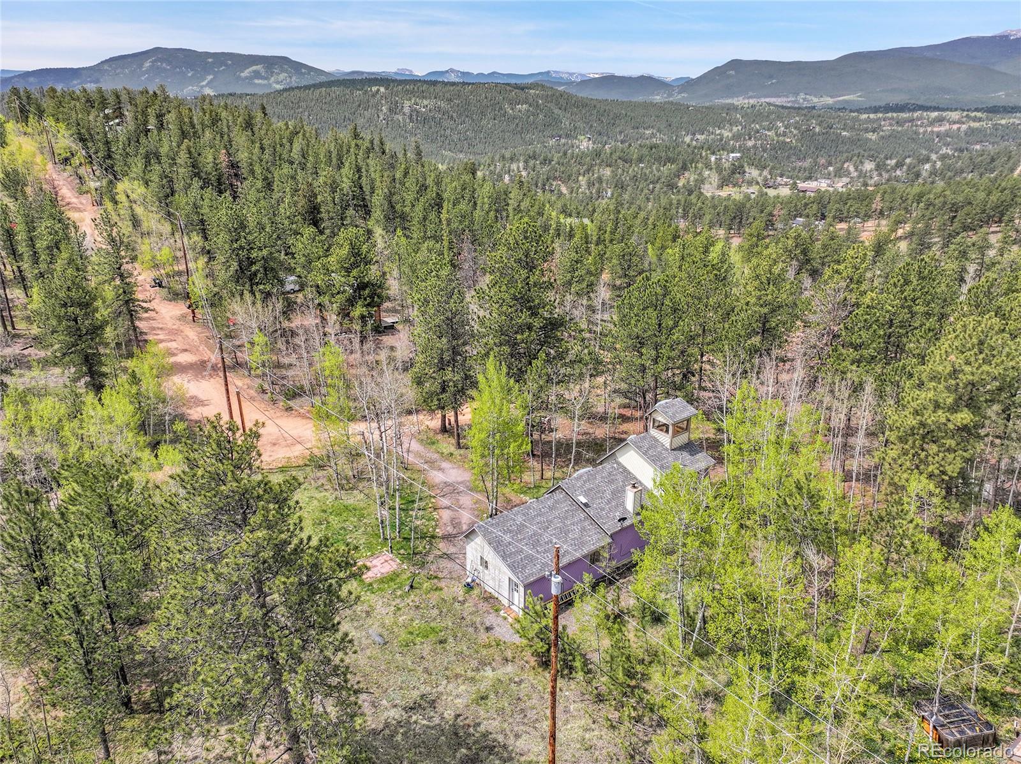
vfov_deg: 56.8
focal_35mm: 24
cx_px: 510
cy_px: 382
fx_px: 707
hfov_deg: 71.6
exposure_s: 1/2000
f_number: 2.8
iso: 120
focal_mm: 12.29
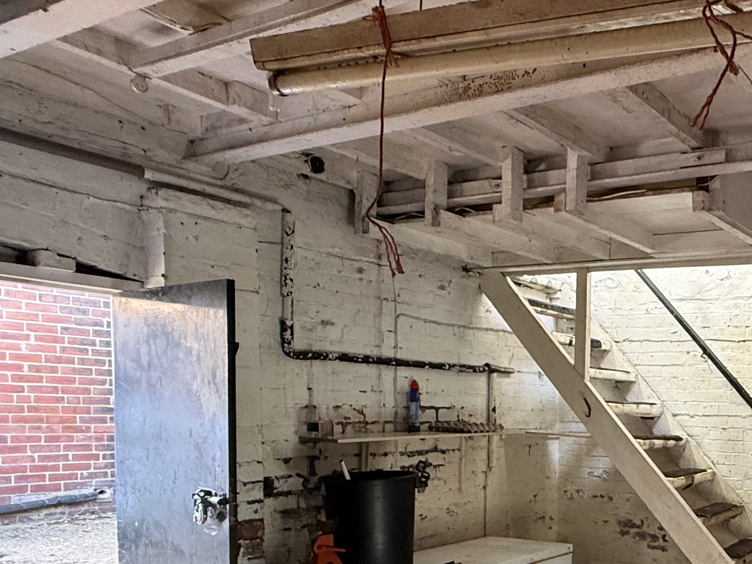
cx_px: 717
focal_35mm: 33
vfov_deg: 41.1
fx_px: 717
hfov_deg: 47.8
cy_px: 454
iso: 320
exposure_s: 1/60
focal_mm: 2.22
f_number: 2.2
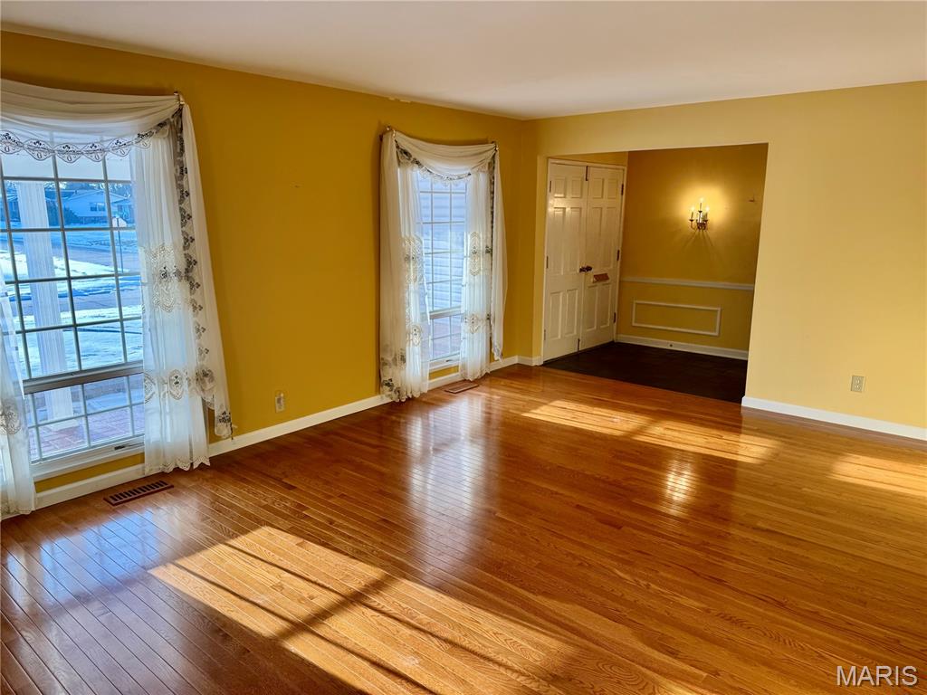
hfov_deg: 71.6
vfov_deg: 56.8
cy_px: 348
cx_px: 464
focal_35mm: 24
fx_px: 643
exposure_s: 1/208
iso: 80
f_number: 1.78
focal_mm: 6.76
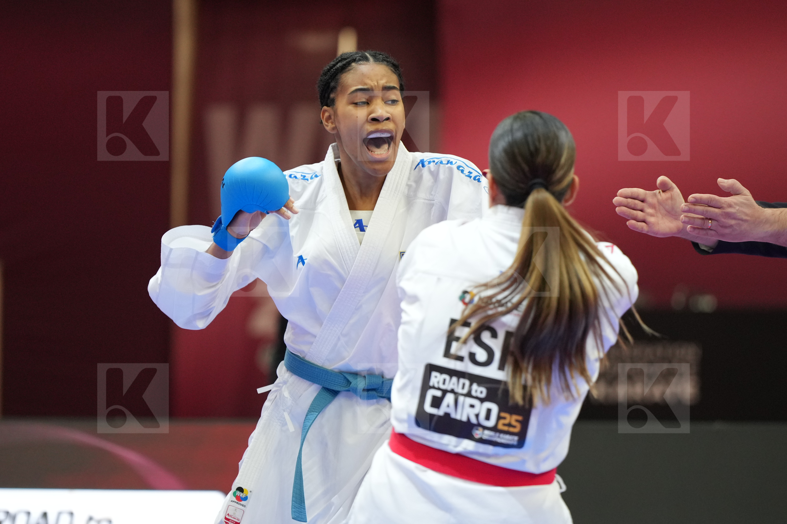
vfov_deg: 5.3
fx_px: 5661
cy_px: 262
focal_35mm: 259
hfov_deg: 8.0
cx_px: 394
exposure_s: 1/1000
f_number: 2.8
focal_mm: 173
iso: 2000
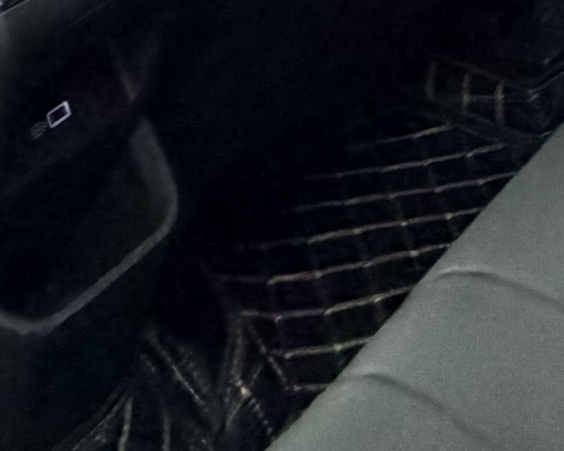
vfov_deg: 10.1
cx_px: 483
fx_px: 1602
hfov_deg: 19.7
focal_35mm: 96
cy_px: -1009
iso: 320
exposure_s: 1/121
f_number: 2.2
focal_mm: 2.22
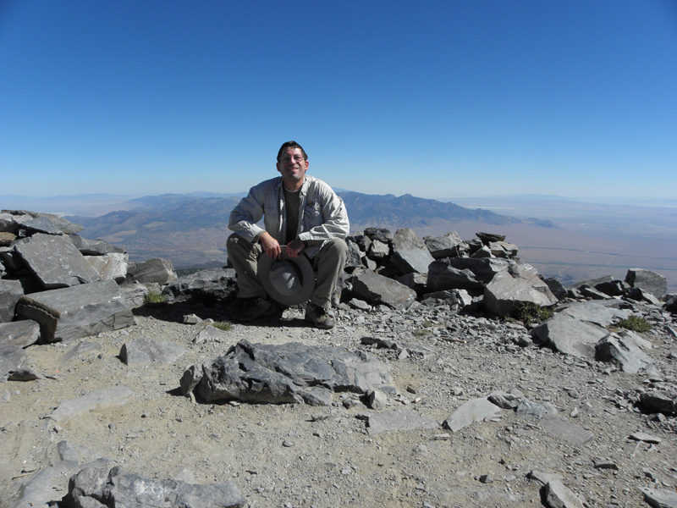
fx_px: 508
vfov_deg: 53.1
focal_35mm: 26
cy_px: 254
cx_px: 338
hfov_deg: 67.3
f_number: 5.6
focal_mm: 4.6
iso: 64
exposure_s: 1/400
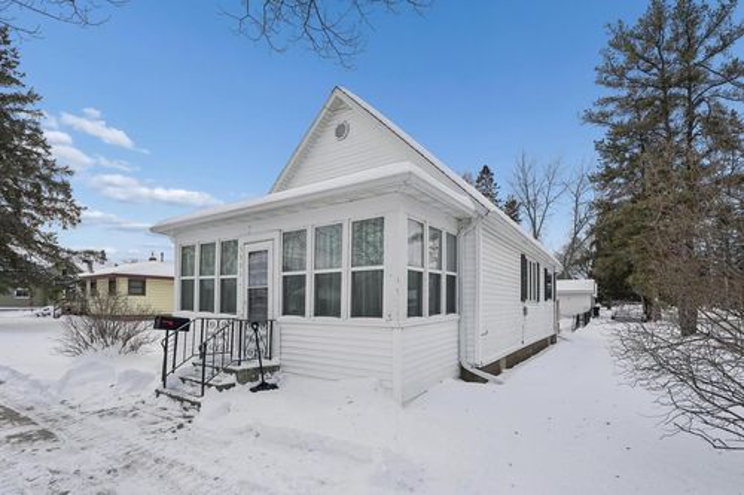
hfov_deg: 104.3
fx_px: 289
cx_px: 372
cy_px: 248
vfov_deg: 81.2
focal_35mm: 14
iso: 400
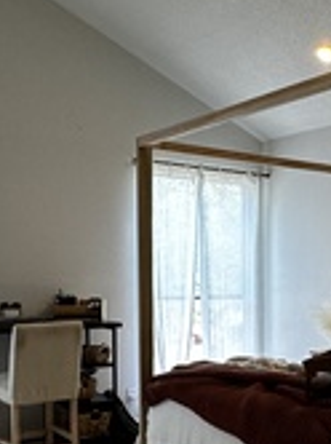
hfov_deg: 26.1
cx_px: 299
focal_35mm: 54
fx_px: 690
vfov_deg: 35.1
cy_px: 313
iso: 160
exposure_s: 1/120
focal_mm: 2.22
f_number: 2.2
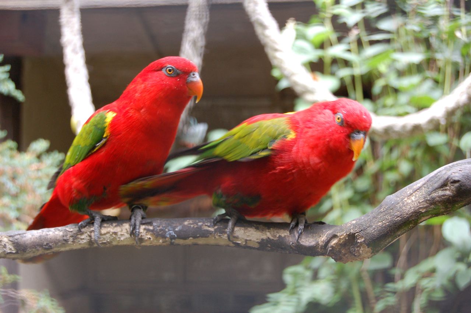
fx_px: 902
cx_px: 236
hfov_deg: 29.3
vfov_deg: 19.7
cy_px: 156
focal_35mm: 69
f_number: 5.3
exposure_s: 1/50
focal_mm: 46
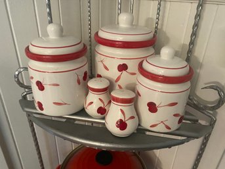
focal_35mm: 26
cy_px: 84
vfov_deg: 53.0
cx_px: 112
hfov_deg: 67.3
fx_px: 169
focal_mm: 4.25
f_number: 1.8
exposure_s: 1/30
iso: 640
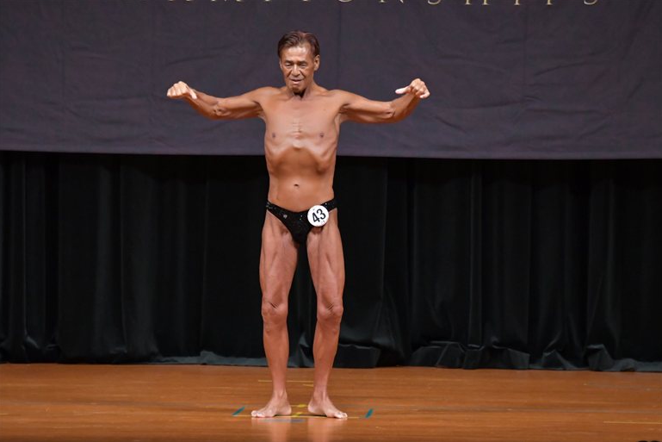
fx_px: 5002
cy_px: 221
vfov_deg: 5.1
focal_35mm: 272
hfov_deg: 7.6
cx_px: 330
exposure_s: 1/400
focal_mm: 180
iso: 5000
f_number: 5.6
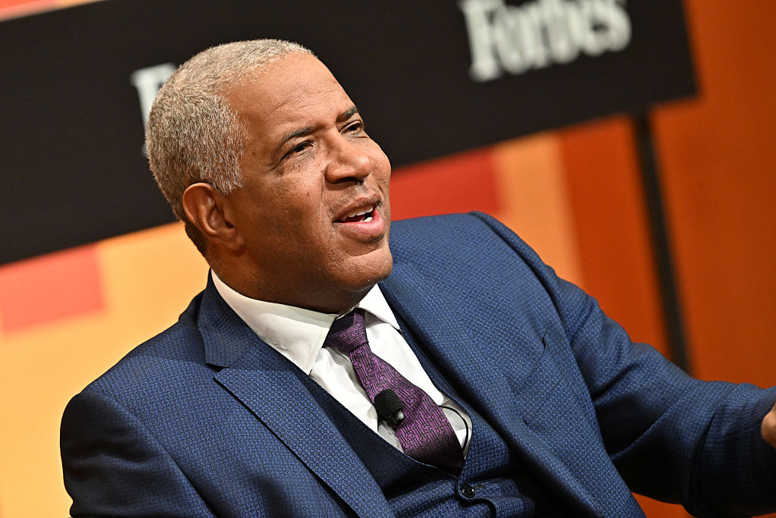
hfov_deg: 3.7
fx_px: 12072
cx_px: 388
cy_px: 259
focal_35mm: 560
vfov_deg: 2.5
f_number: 6.3
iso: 3200
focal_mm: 560
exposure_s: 1/125
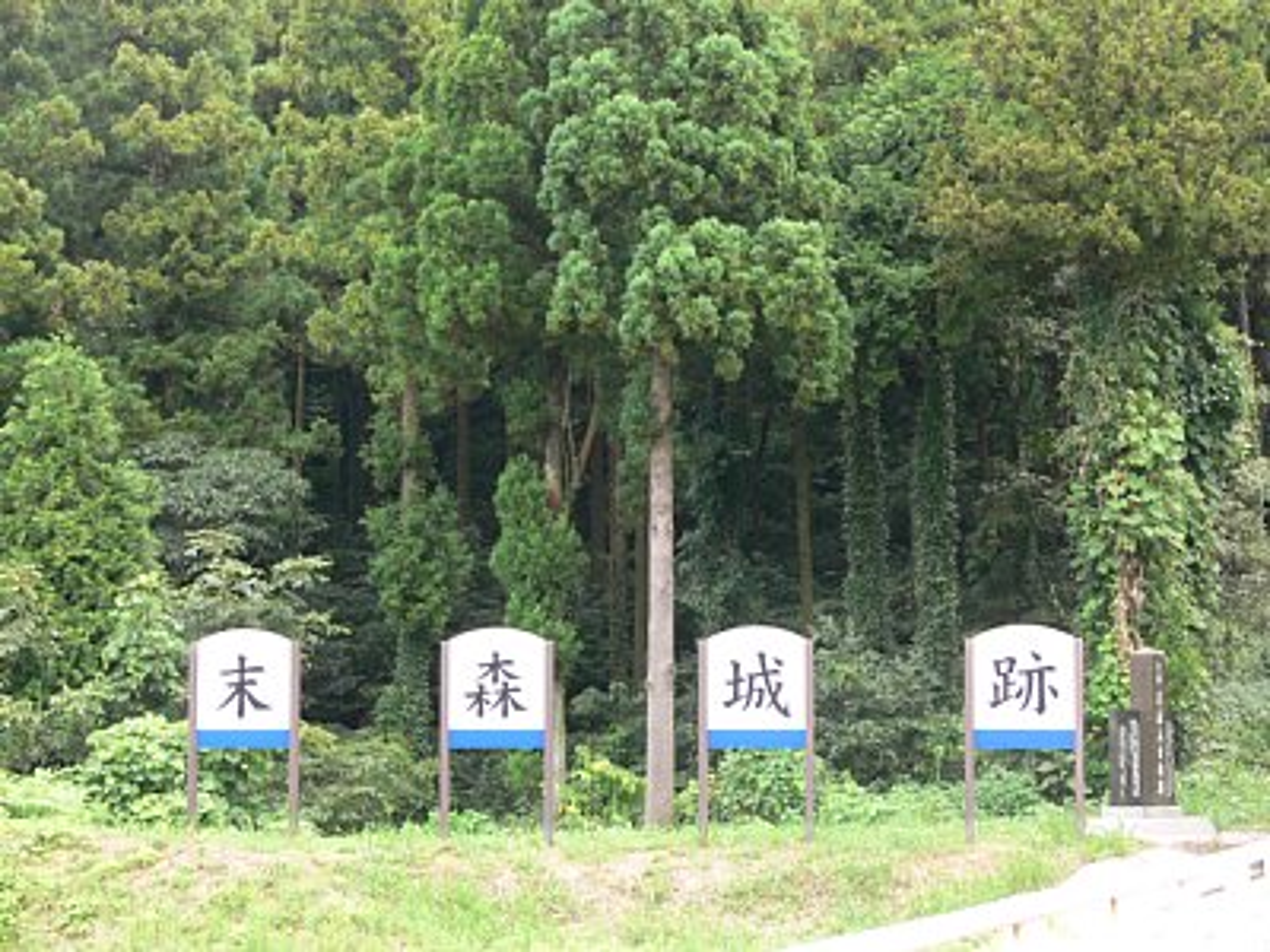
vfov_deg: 18.4
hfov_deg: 24.4
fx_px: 2935
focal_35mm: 80
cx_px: 635
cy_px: 476
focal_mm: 17
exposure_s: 1/50
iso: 80
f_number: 4
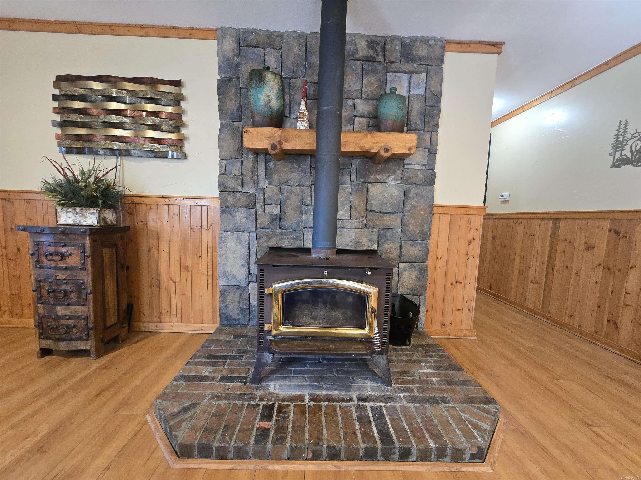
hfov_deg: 106.2
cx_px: 320
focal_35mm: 13
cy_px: 240
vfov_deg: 89.9
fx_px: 241
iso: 1000
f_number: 2.2
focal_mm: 2.2
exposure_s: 1/60
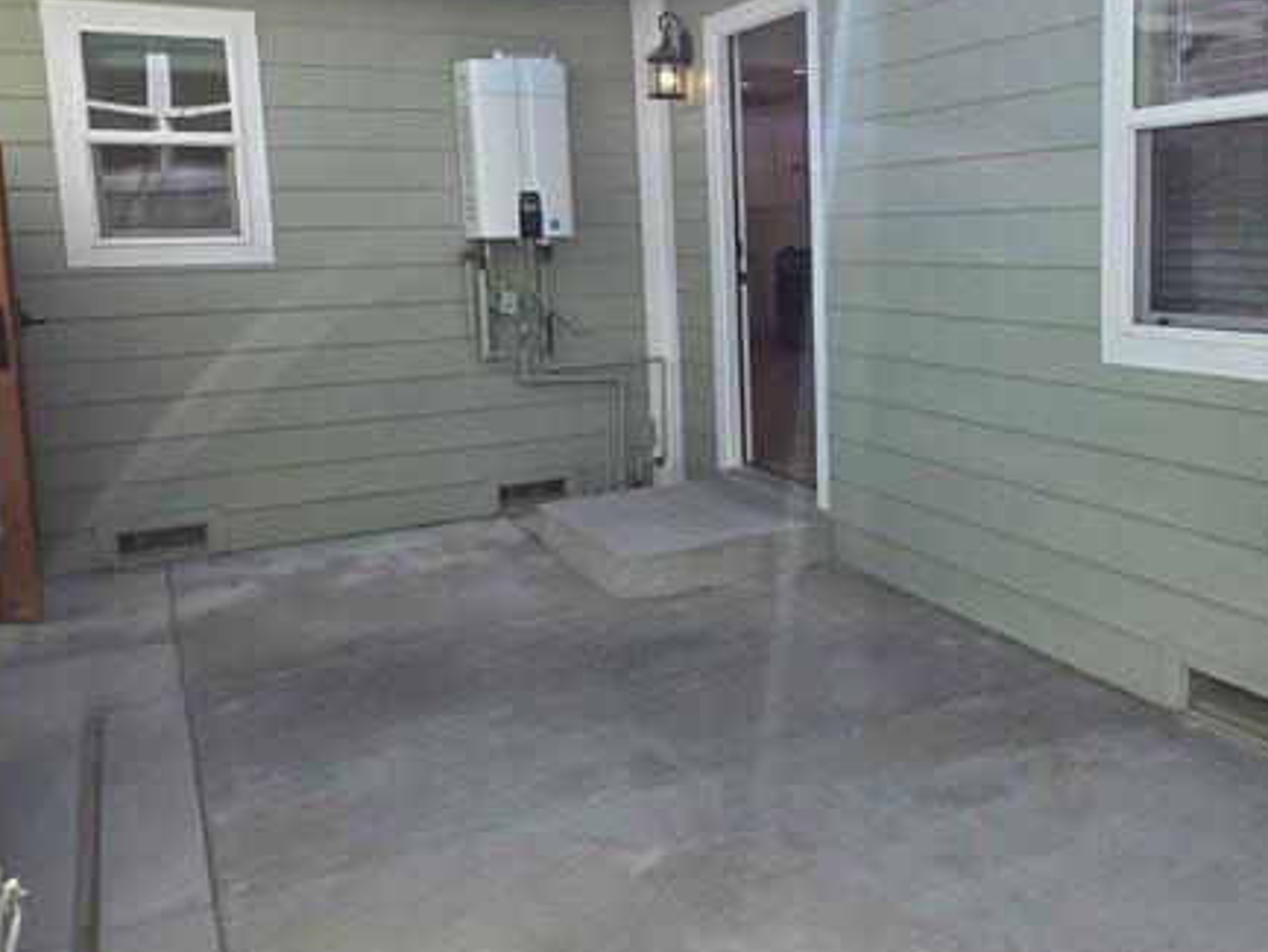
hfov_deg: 53.2
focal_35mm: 34
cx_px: 817
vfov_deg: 41.6
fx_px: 1246
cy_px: 387
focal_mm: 5.4
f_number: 1.8
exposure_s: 1/624
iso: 25
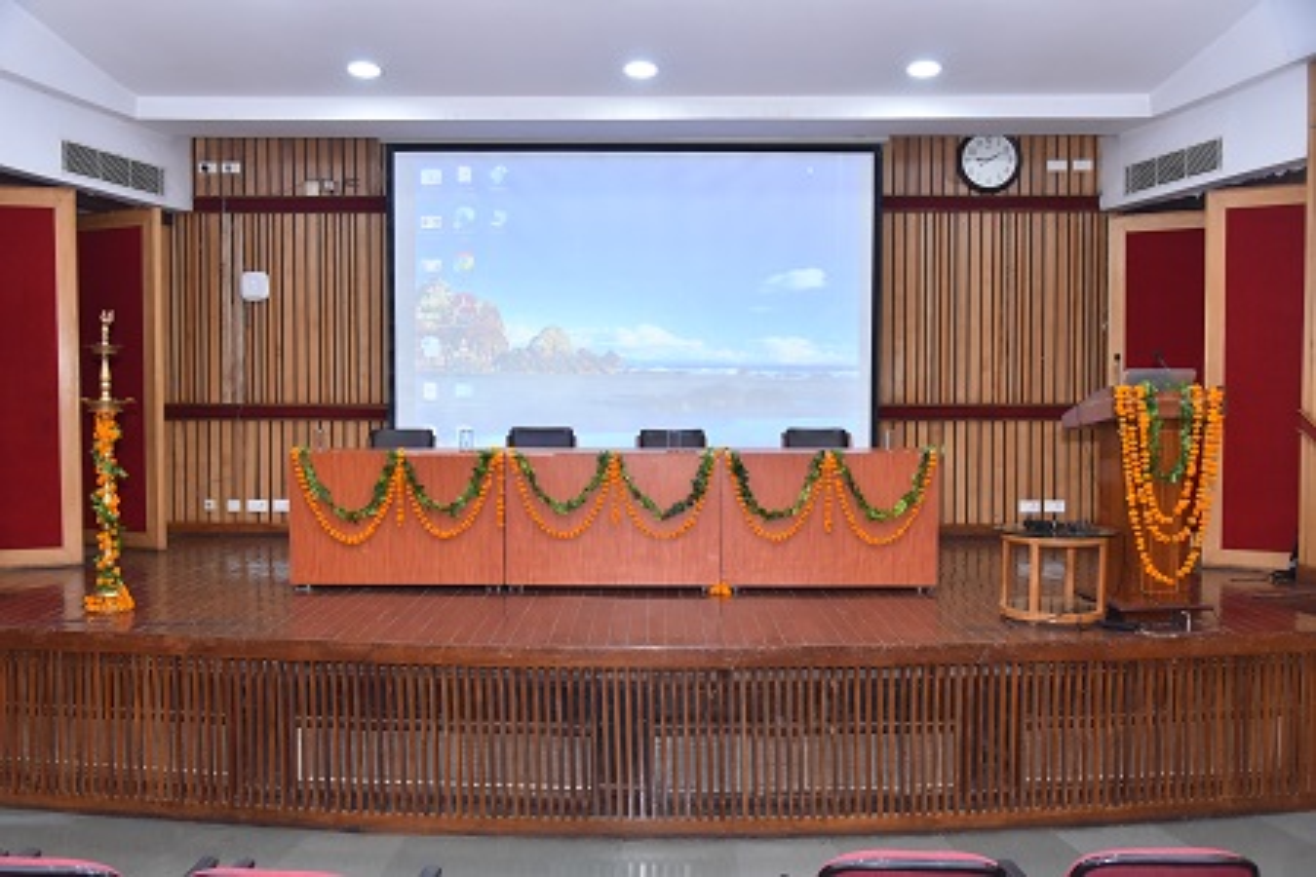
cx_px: 658
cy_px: 438
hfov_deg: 55.8
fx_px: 1243
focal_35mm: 34
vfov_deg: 38.9
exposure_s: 1/160
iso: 2000
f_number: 5.6
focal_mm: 34
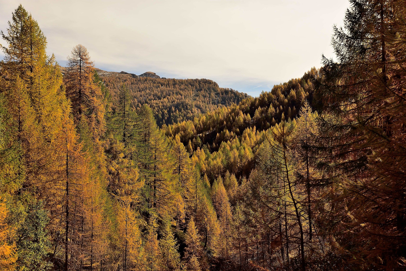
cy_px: 136
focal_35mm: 51
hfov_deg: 38.9
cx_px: 203
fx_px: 575
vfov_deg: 26.5
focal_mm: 34
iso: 100
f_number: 4.5
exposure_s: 1/250
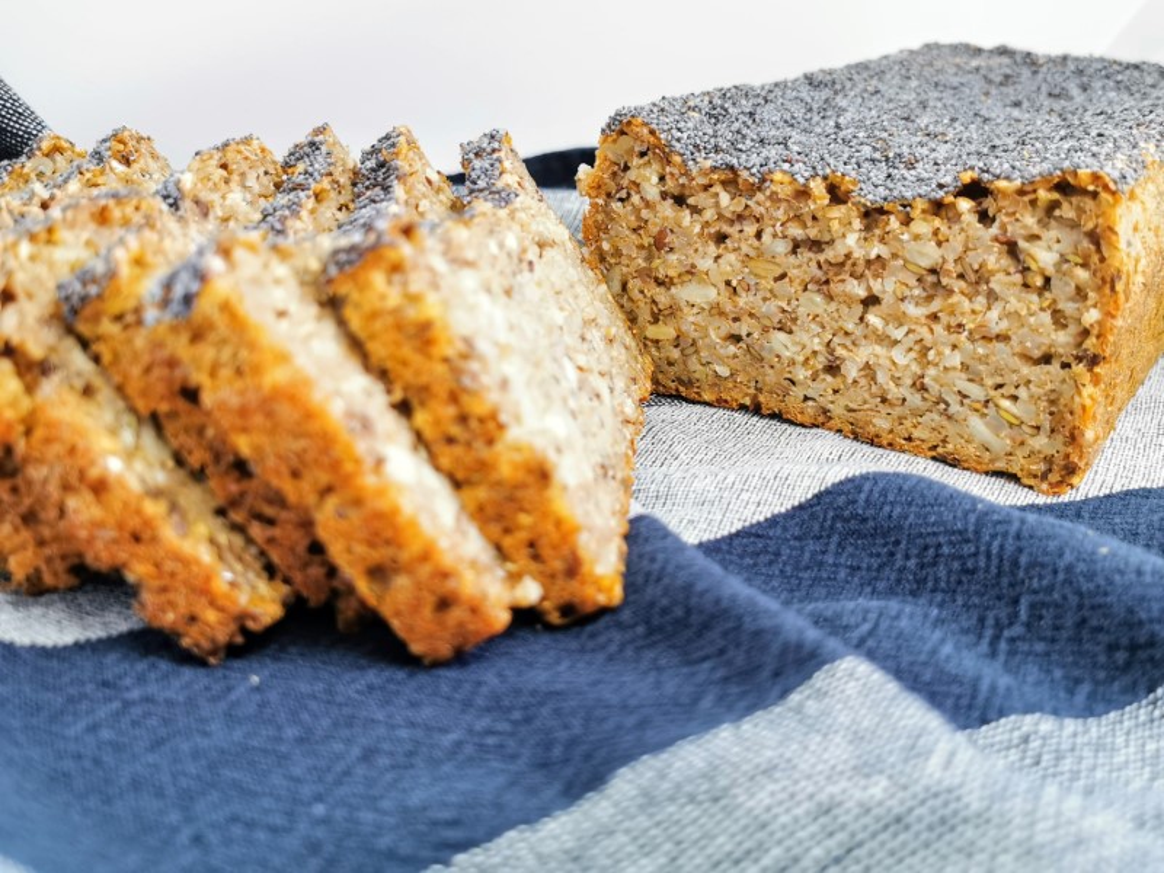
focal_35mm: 36
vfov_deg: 39.7
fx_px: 1211
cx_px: 582
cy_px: 436
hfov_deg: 51.4
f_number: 1.6
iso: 200
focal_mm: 5.56
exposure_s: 1/50
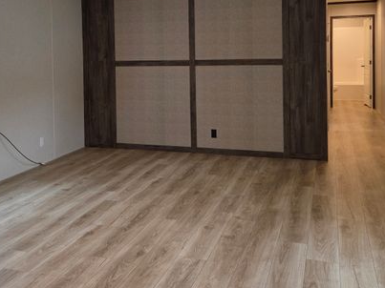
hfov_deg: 46.7
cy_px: 67
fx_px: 445
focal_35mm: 40
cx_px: 173
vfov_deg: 35.1
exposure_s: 1/120
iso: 100
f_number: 1.8
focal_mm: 5.4
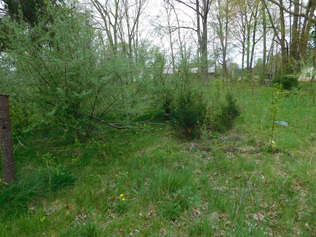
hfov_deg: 73.9
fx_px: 210
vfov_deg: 58.9
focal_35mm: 23
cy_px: 118
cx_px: 158
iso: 125
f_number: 3
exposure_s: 1/500
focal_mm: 4
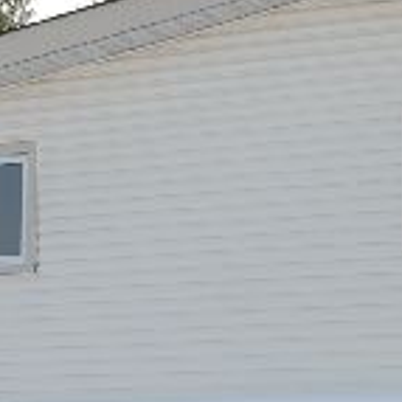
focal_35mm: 157
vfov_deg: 11.0
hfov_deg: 11.1
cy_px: 426
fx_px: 2063
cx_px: 132
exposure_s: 1/200
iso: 100
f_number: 7.1
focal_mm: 22
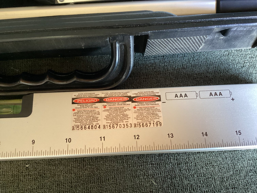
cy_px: 96
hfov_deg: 58.3
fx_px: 230
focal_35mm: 31
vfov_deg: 45.4
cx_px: 128
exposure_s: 1/25
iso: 320
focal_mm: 3.3
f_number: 2.4
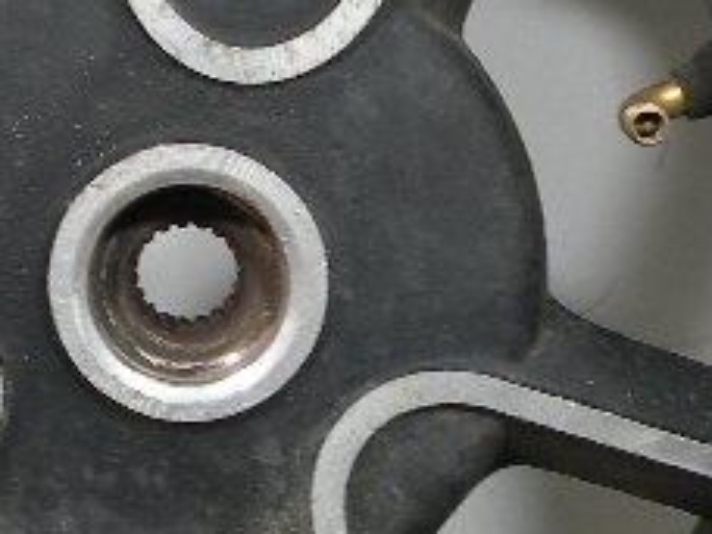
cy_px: 297
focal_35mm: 121
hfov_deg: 16.2
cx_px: 244
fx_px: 2489
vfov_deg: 12.2
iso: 64
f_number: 2.8
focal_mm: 4.7
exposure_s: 1/67
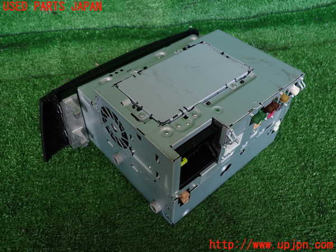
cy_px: 126
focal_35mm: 30
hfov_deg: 60.0
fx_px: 291
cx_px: 168
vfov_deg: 46.8
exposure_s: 1/80
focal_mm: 5.4
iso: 100
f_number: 2.3
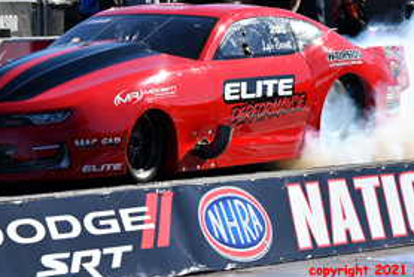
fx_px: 4041
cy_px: 57
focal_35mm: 351
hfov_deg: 5.9
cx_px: 152
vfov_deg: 3.9
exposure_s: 1/1250
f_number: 5.6
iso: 160
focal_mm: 130
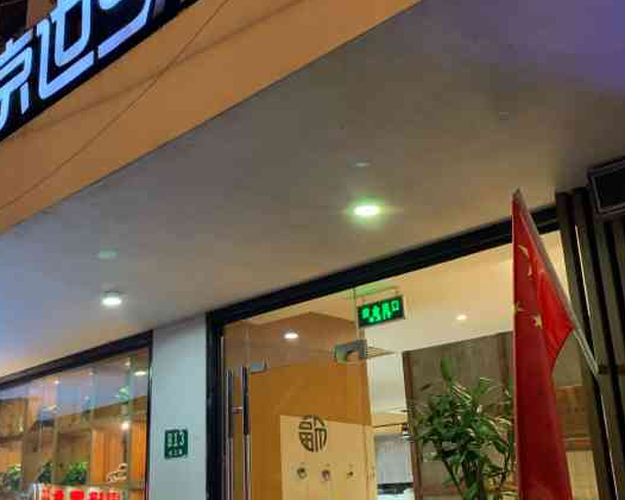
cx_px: 231
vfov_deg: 33.4
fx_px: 833
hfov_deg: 40.8
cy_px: 246
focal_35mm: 45
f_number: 1.8
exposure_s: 1/33
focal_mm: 4.25
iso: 250
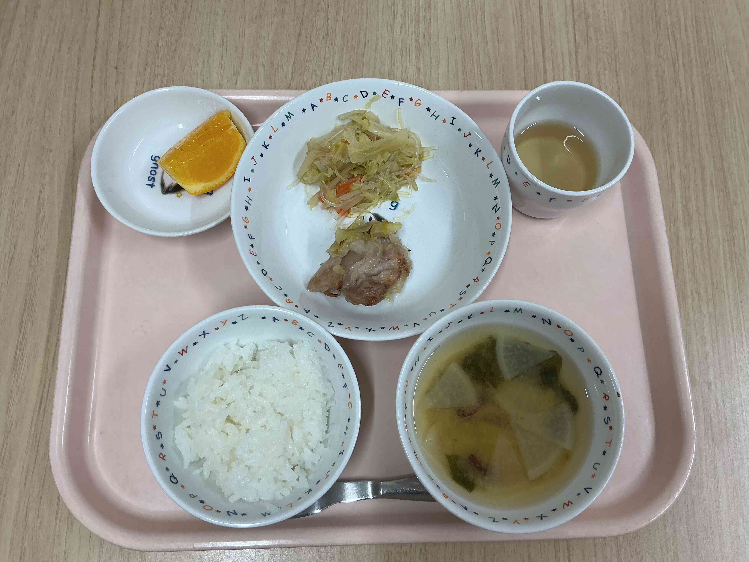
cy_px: 281
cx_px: 374
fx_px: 627
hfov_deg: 61.7
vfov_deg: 48.2
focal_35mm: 29
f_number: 1.8
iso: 40
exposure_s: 1/100
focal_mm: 3
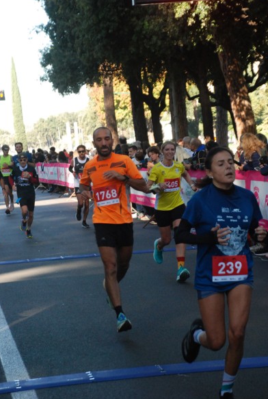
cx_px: 132
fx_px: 1199
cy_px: 201
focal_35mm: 108
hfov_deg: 12.8
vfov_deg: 18.9
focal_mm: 70
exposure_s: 1/400
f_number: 5.6
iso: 1000
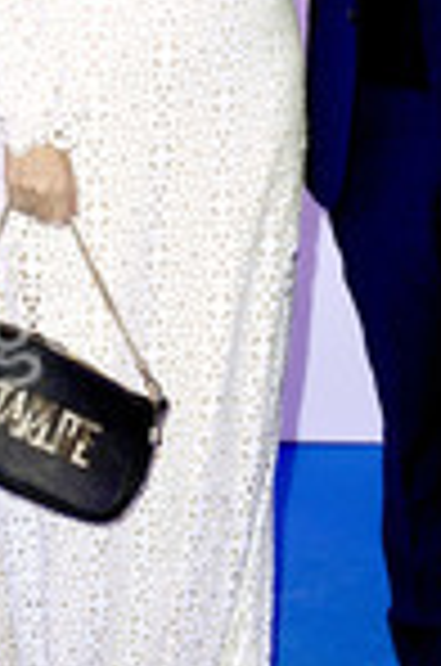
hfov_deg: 13.2
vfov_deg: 19.6
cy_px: 104
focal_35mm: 103
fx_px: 1901
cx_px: 351
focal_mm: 38
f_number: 5.6
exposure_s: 1/250
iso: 640
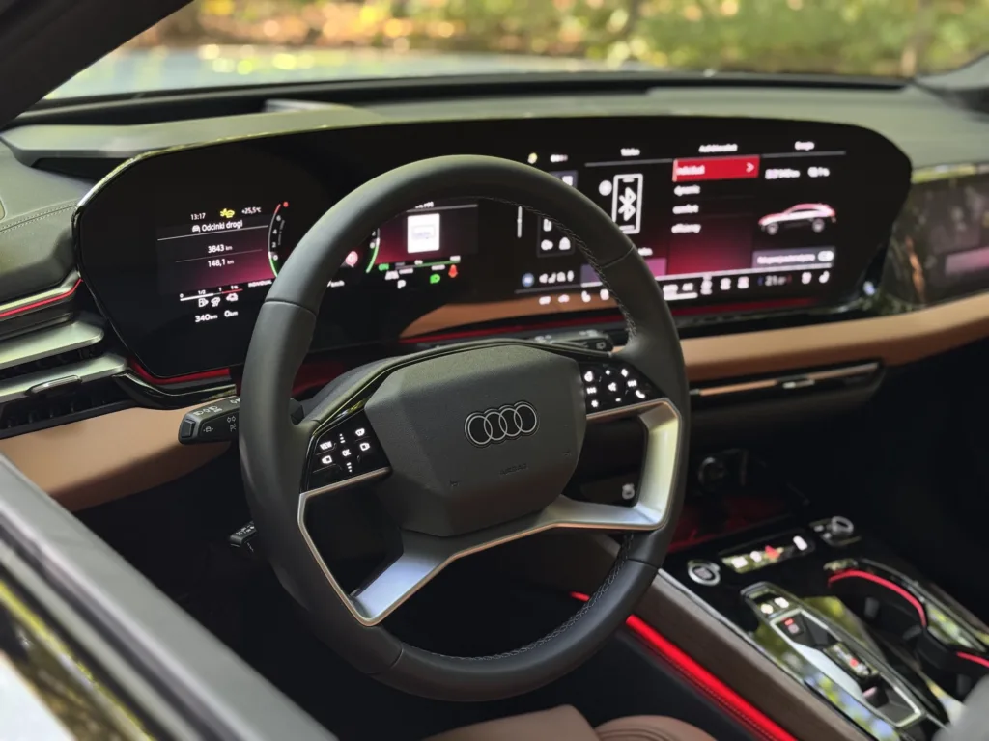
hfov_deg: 39.7
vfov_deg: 30.3
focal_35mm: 48
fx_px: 1371
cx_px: 494
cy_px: 370
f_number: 1.78
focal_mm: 6.76
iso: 320
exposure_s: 1/40
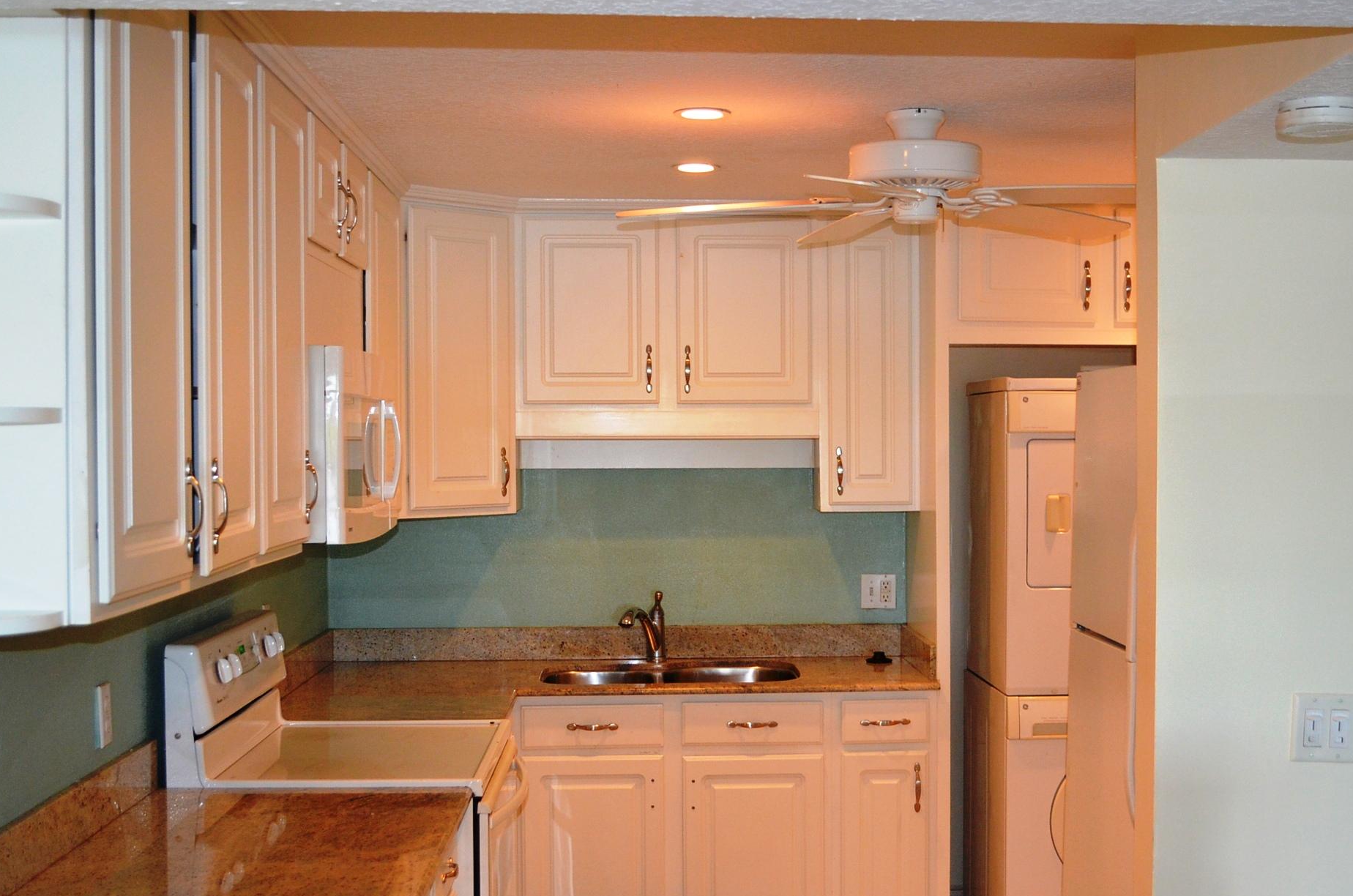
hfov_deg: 41.1
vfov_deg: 27.9
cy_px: 474
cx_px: 740
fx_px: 1800
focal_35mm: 48
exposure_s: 1/60
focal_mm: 24
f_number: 4
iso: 1100
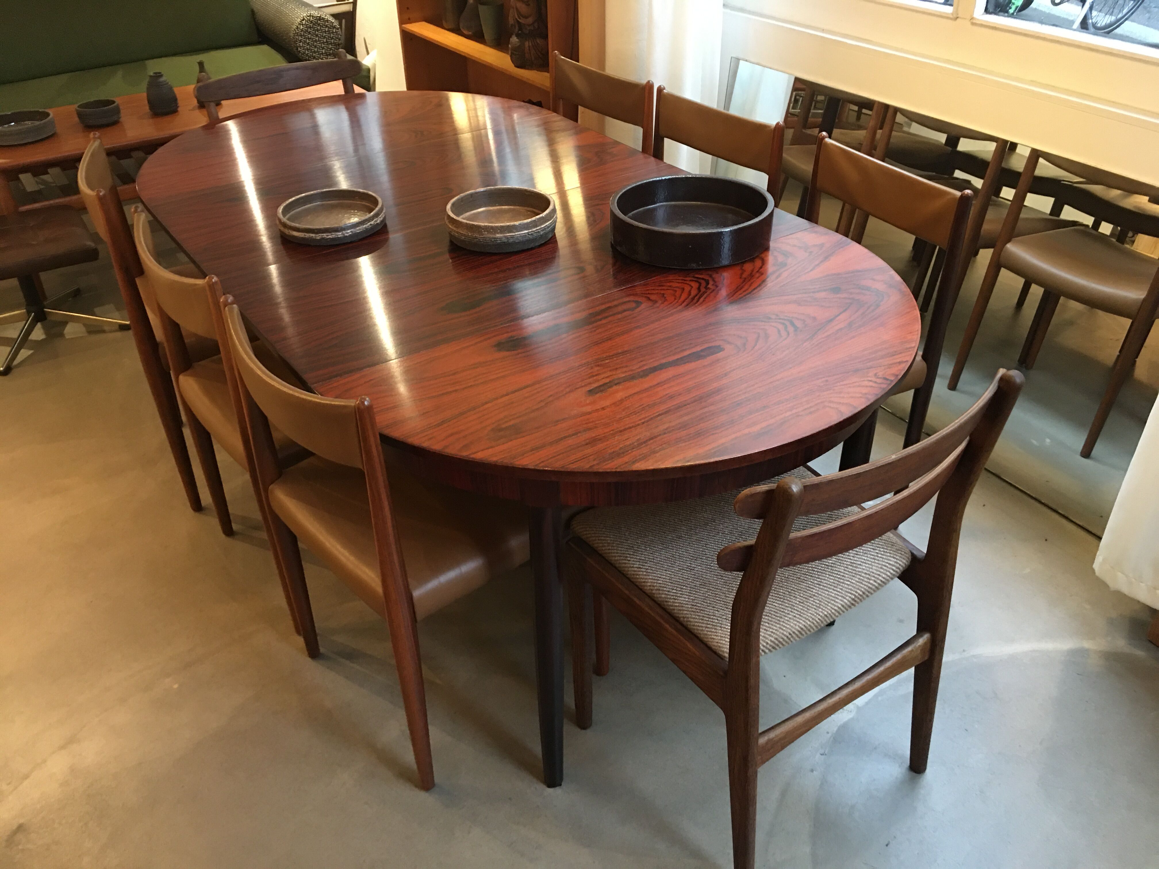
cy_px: 434
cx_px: 580
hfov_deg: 61.7
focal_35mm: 29
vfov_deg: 48.2
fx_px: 971
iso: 100
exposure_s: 1/10
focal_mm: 4.15
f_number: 2.2
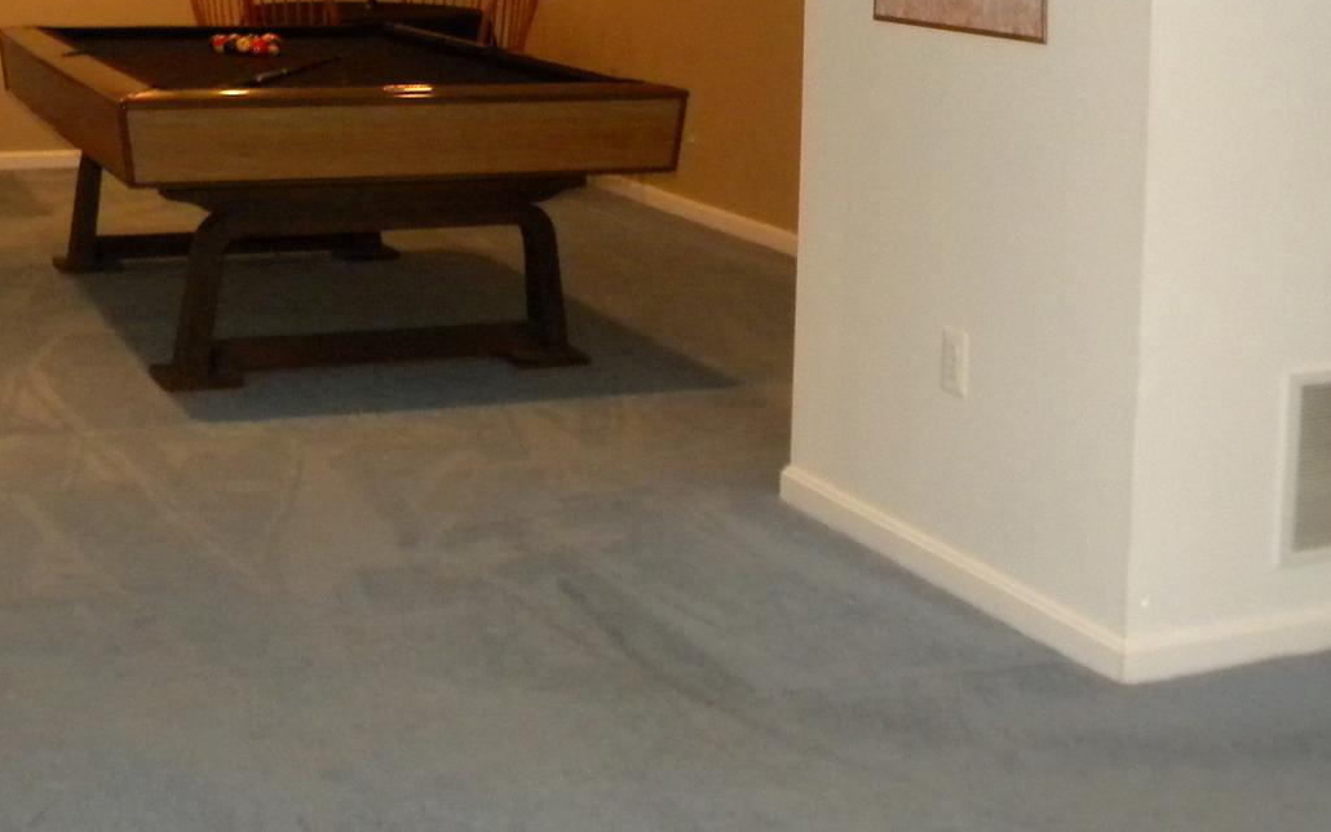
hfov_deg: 34.5
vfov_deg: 21.7
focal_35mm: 59
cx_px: 684
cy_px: 150
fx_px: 2140
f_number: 3.5
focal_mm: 5
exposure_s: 1/26
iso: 400
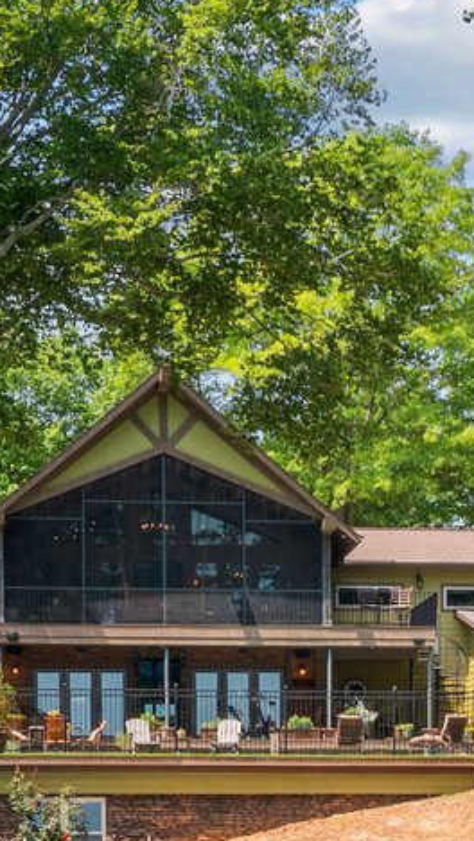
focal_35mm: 128
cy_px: 1069
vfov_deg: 16.0
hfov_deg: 9.4
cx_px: 426
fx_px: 2859
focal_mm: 10.26
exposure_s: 1/240
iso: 100
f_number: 5
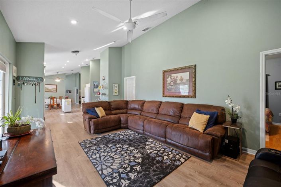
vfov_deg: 81.1
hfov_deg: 104.3
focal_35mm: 14
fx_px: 109
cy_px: 94
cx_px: 140
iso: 400
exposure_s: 1/1.67
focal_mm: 14
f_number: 8
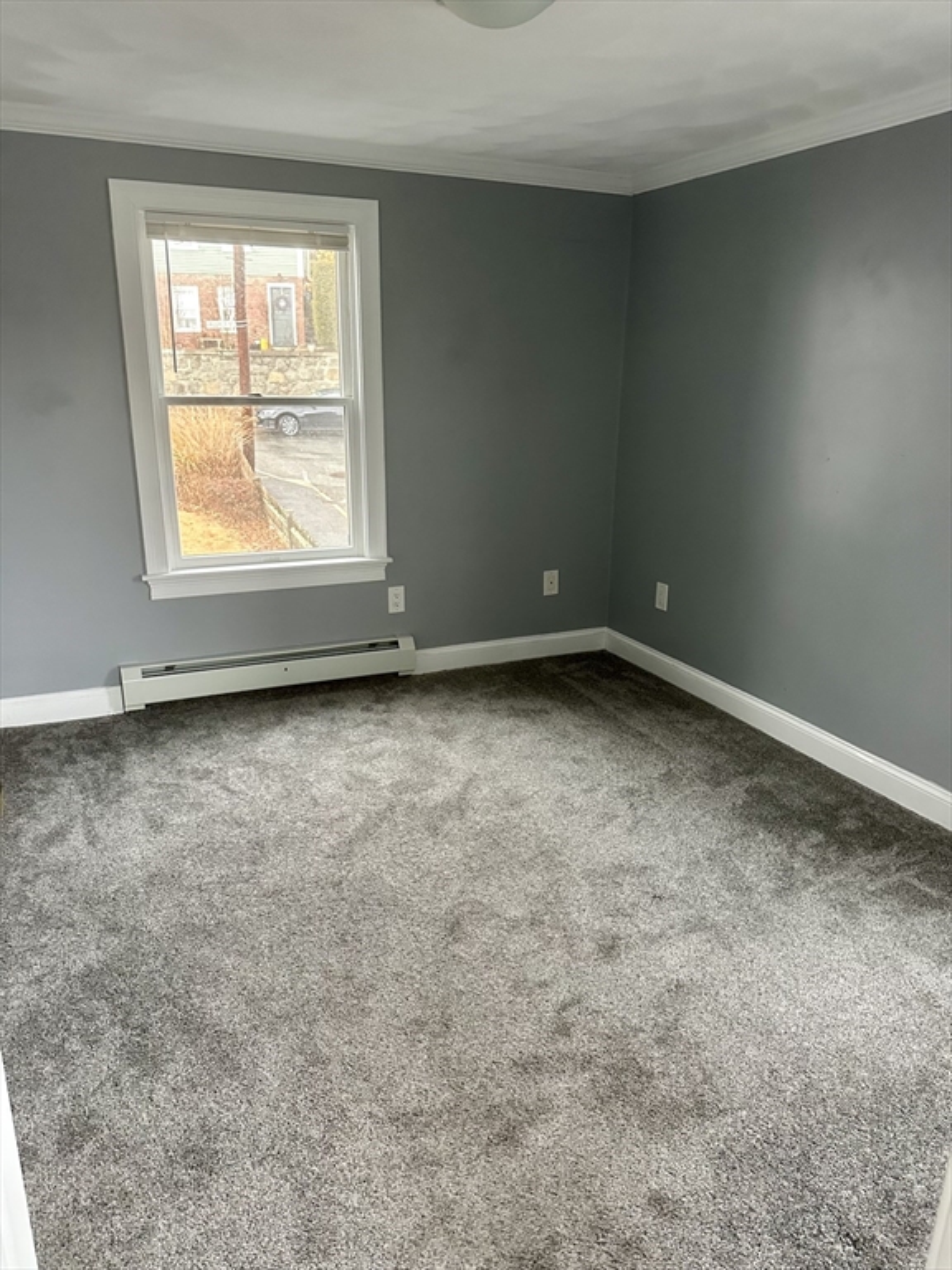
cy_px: 635
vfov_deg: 71.6
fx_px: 880
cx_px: 476
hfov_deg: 56.8
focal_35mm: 24
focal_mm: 6.86
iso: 500
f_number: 1.78
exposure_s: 1/60
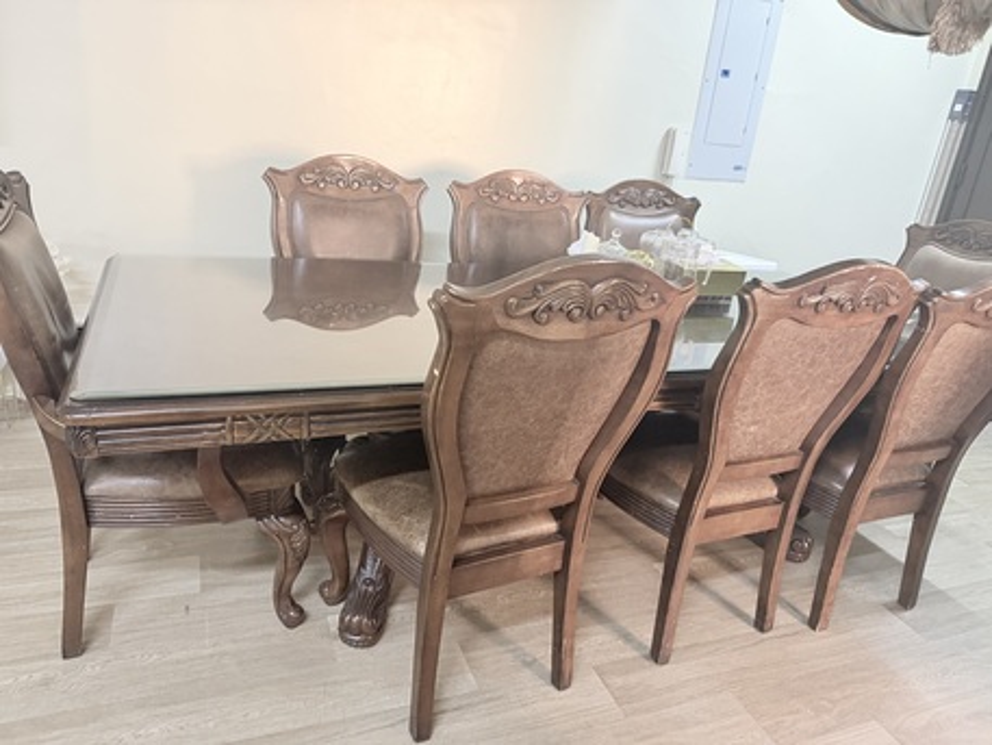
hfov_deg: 71.6
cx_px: 496
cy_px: 372
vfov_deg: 56.8
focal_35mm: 24
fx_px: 688
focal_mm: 6.76
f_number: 1.78
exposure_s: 1/40
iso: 640
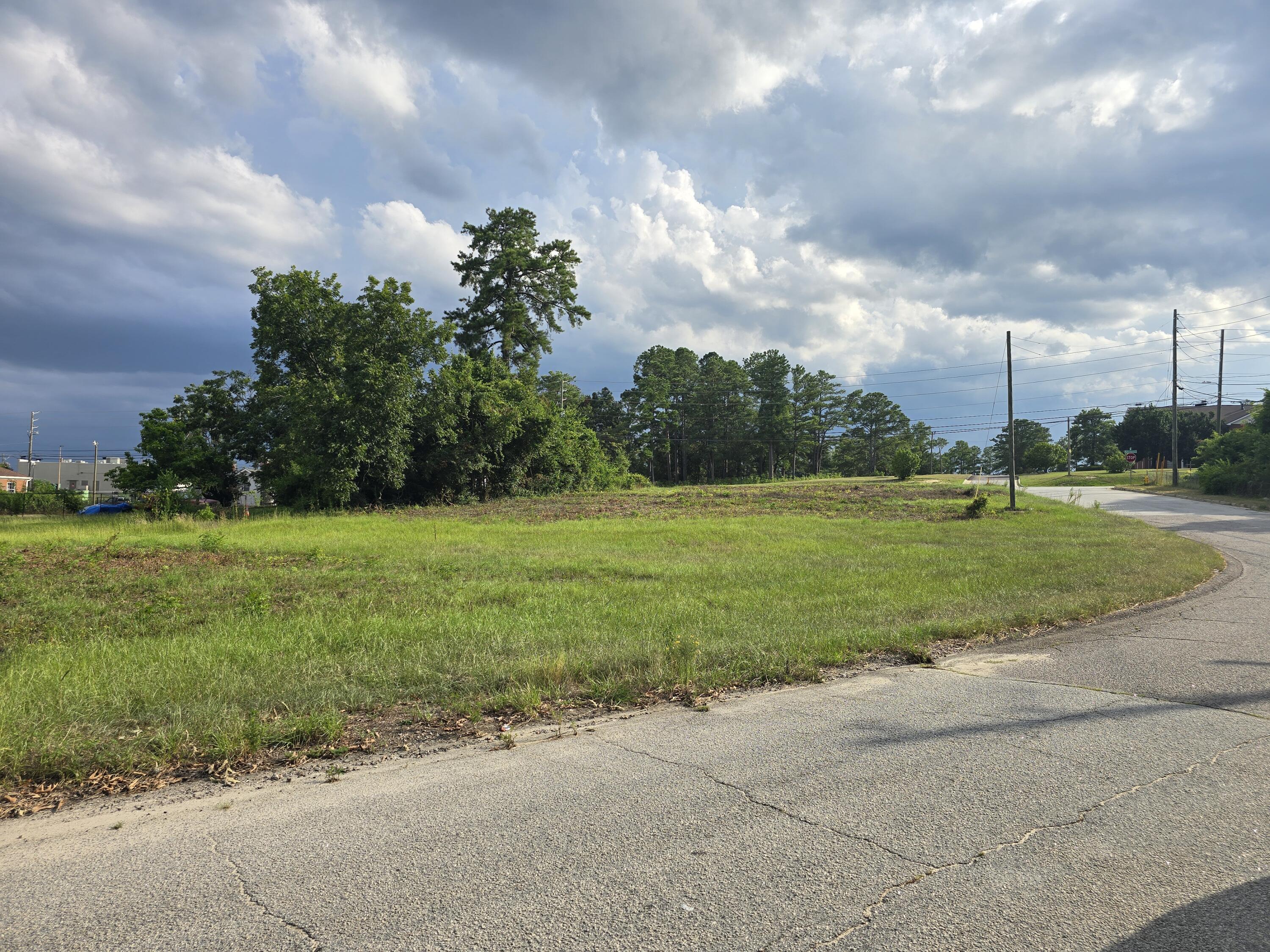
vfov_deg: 58.9
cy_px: 476
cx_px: 635
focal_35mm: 23
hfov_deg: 73.9
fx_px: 844
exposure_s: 1/730
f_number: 1.7
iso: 12
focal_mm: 6.3
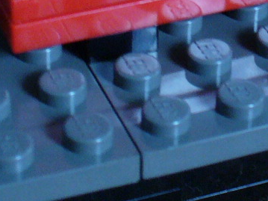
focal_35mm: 165
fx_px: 1277
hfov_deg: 11.9
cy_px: -50
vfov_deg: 8.9
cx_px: 206
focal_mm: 6.1
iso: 200
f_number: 2.8
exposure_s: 1/10
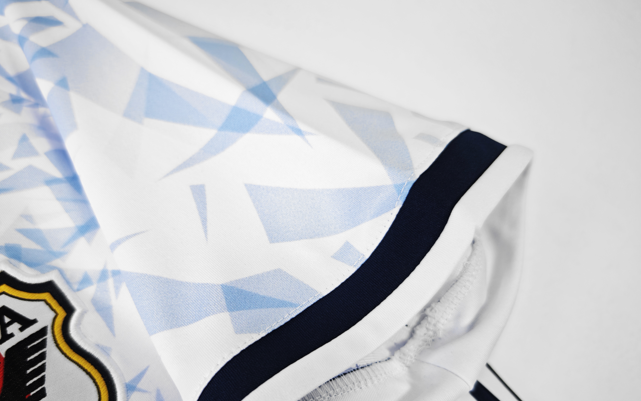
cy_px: 247
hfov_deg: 64.4
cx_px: 276
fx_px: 507
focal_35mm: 29
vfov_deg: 42.9
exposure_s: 1/100
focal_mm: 8.67
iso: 90
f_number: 1.75
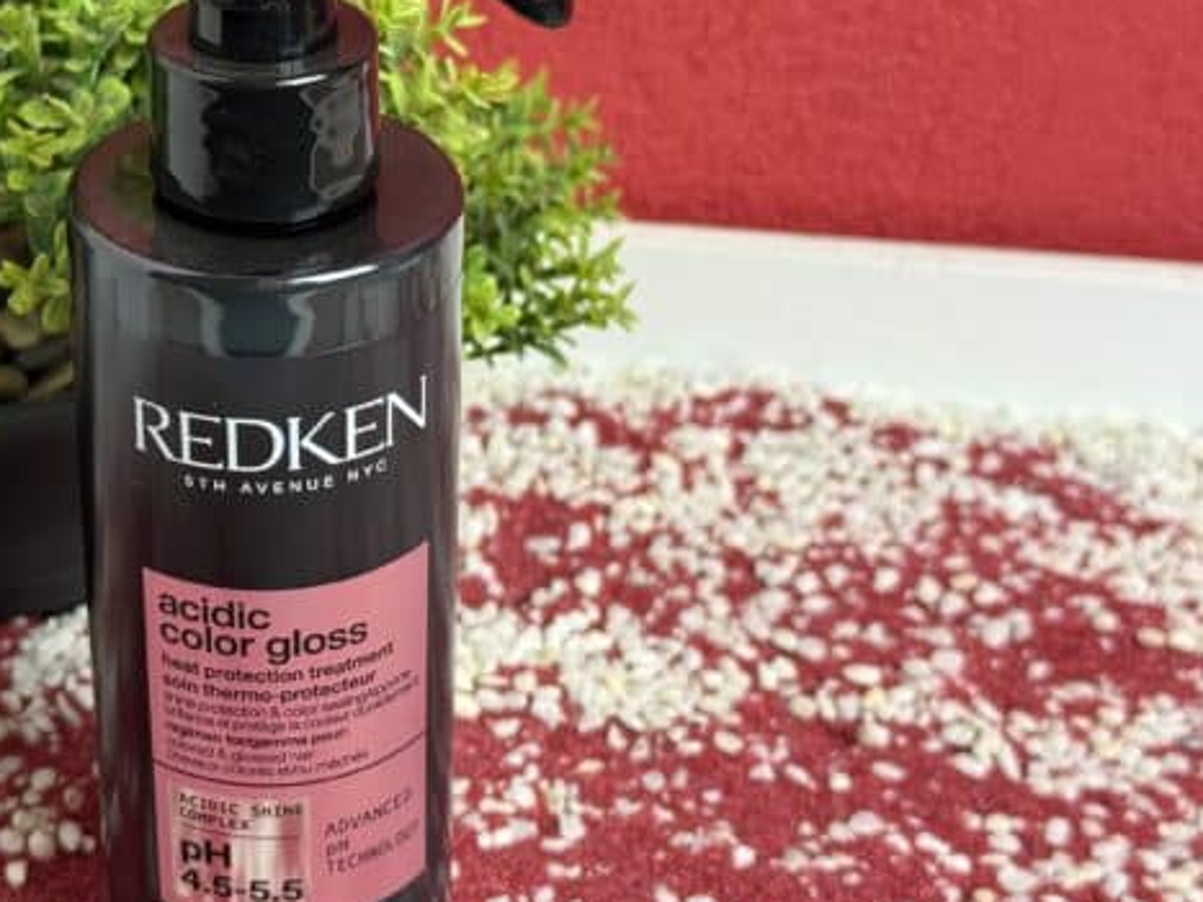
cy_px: 361
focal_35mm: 79
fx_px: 2745
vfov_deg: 18.6
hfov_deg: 24.4
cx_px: 255
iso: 160
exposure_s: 1/50
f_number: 1.78
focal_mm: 6.76
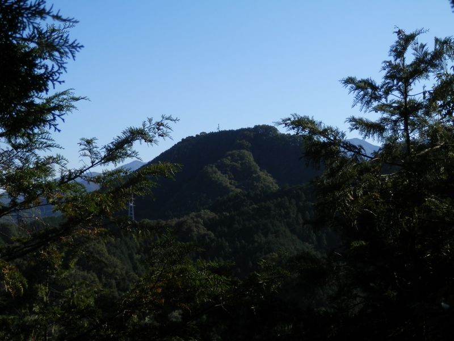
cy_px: 170
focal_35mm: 54
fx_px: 708
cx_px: 227
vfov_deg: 27.0
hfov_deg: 35.5
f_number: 11.6
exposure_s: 1/125
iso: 100
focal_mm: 9.8
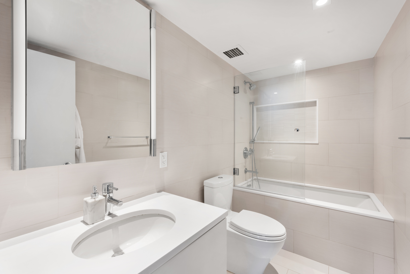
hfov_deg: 100.4
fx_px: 171
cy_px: 137
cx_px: 205
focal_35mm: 15
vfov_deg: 77.4
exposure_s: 4
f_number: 11
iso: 100
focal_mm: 15
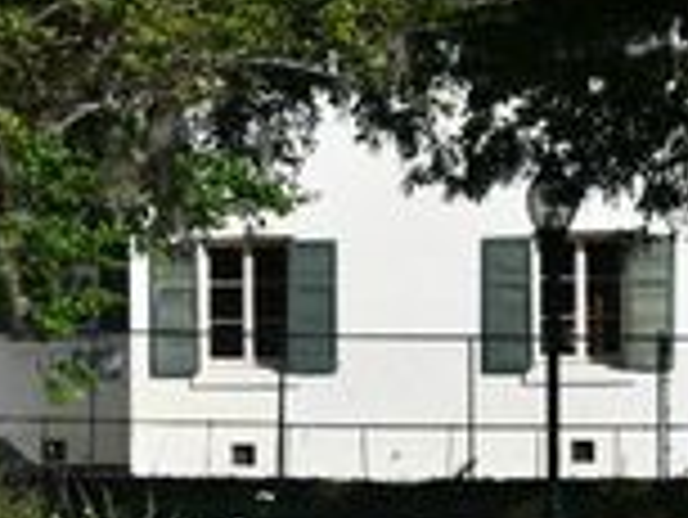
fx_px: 4555
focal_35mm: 229
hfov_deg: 8.4
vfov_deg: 6.5
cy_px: 568
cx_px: -477
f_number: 10
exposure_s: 1/400
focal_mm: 38
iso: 100
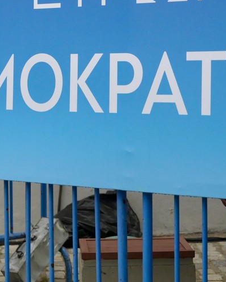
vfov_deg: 15.5
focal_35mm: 123
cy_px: 63
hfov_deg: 12.4
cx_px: -10
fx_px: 1027
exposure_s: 1/1250
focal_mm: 54
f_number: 4
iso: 3200
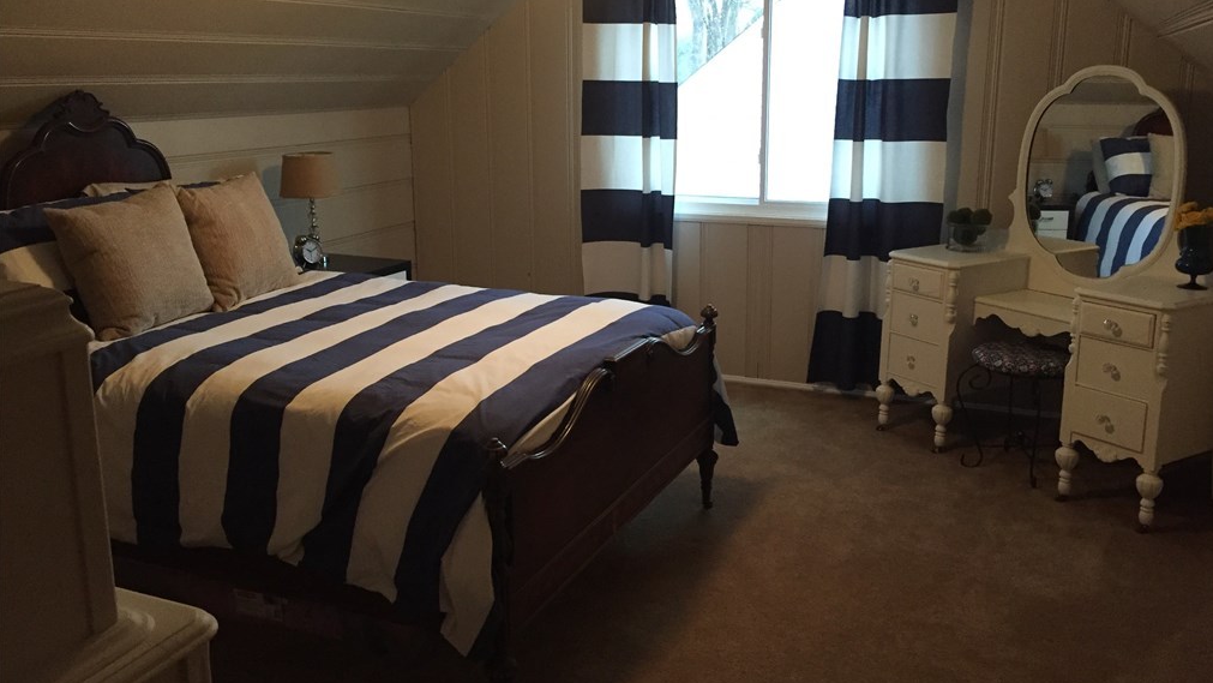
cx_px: 612
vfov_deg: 36.6
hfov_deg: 61.0
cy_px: 286
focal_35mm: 32
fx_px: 1029
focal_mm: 4.15
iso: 250
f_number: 2.2
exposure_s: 1/30
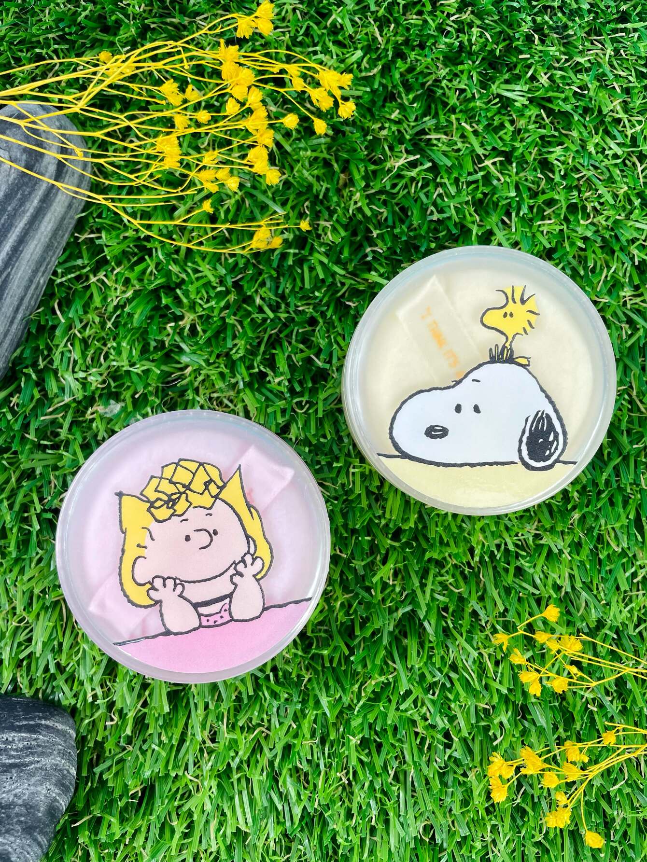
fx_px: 648
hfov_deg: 53.1
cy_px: 431
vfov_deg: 67.3
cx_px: 324
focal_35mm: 26
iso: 50
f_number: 1.6
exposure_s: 1/100
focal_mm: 4.2
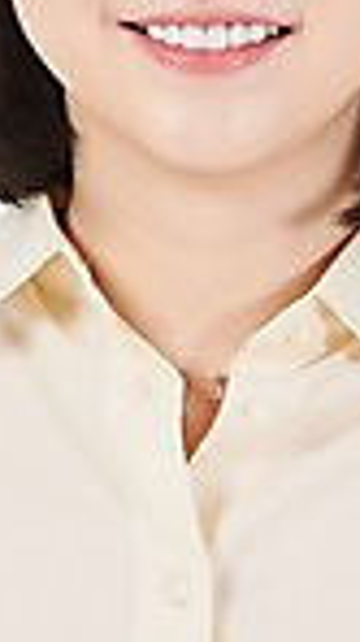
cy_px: 104
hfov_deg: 2.4
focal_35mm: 496
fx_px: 8437
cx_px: 210
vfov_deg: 4.4
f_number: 13
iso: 100
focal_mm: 175
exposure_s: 1/125
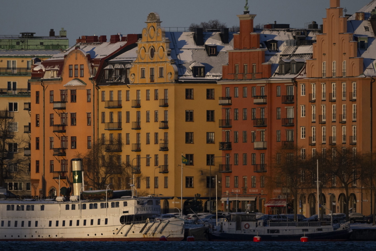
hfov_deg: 2.4
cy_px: 98
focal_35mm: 845
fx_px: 8825
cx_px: 157
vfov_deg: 1.6
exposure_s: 1/4000
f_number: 5.6
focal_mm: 560
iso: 500
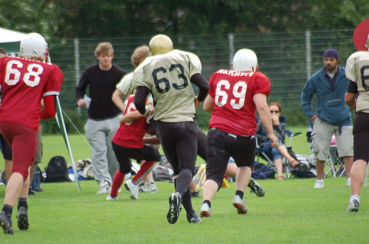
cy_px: 122
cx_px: 184
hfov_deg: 4.6
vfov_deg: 3.0
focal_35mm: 450
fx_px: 4604
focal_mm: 300
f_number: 5.6
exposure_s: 1/500
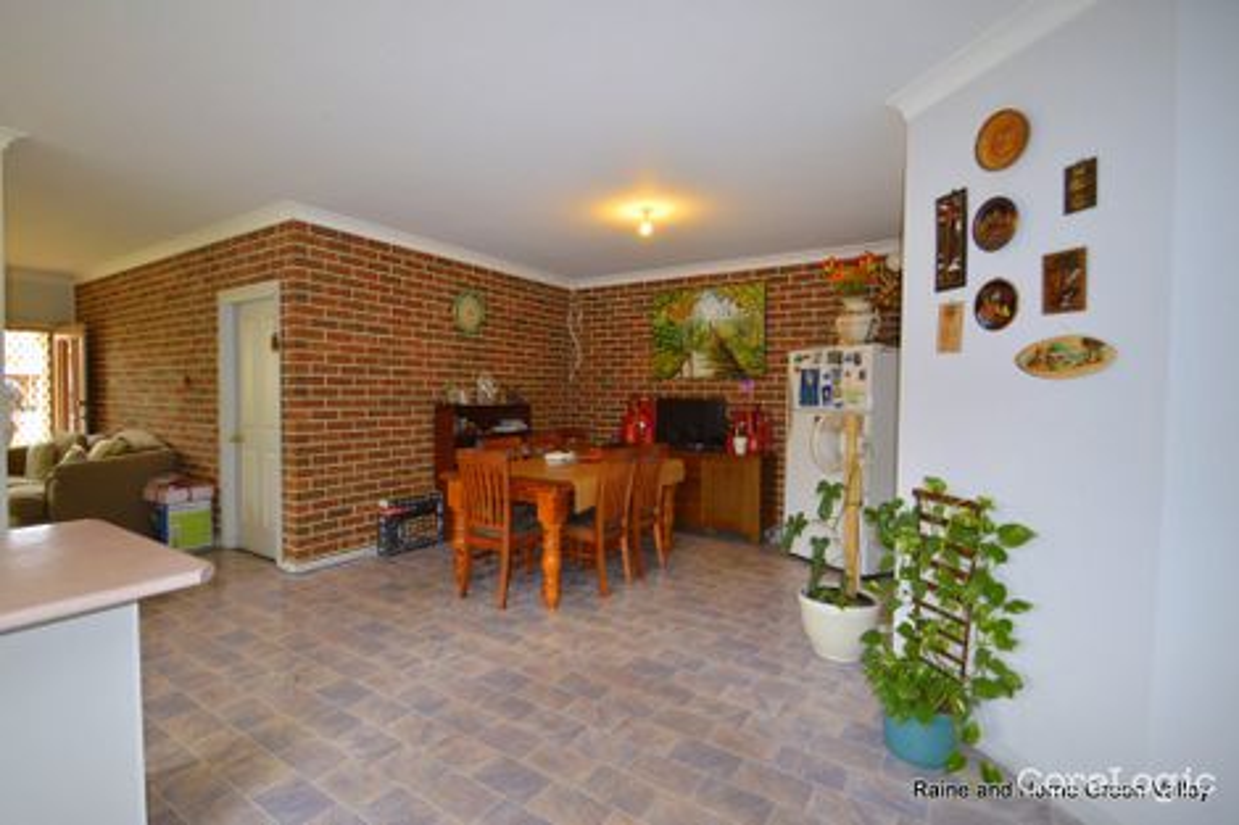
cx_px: 620
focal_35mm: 16
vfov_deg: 72.0
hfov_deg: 95.0
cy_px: 412
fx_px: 568
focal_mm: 11
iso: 450
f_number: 3.5
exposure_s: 1/60
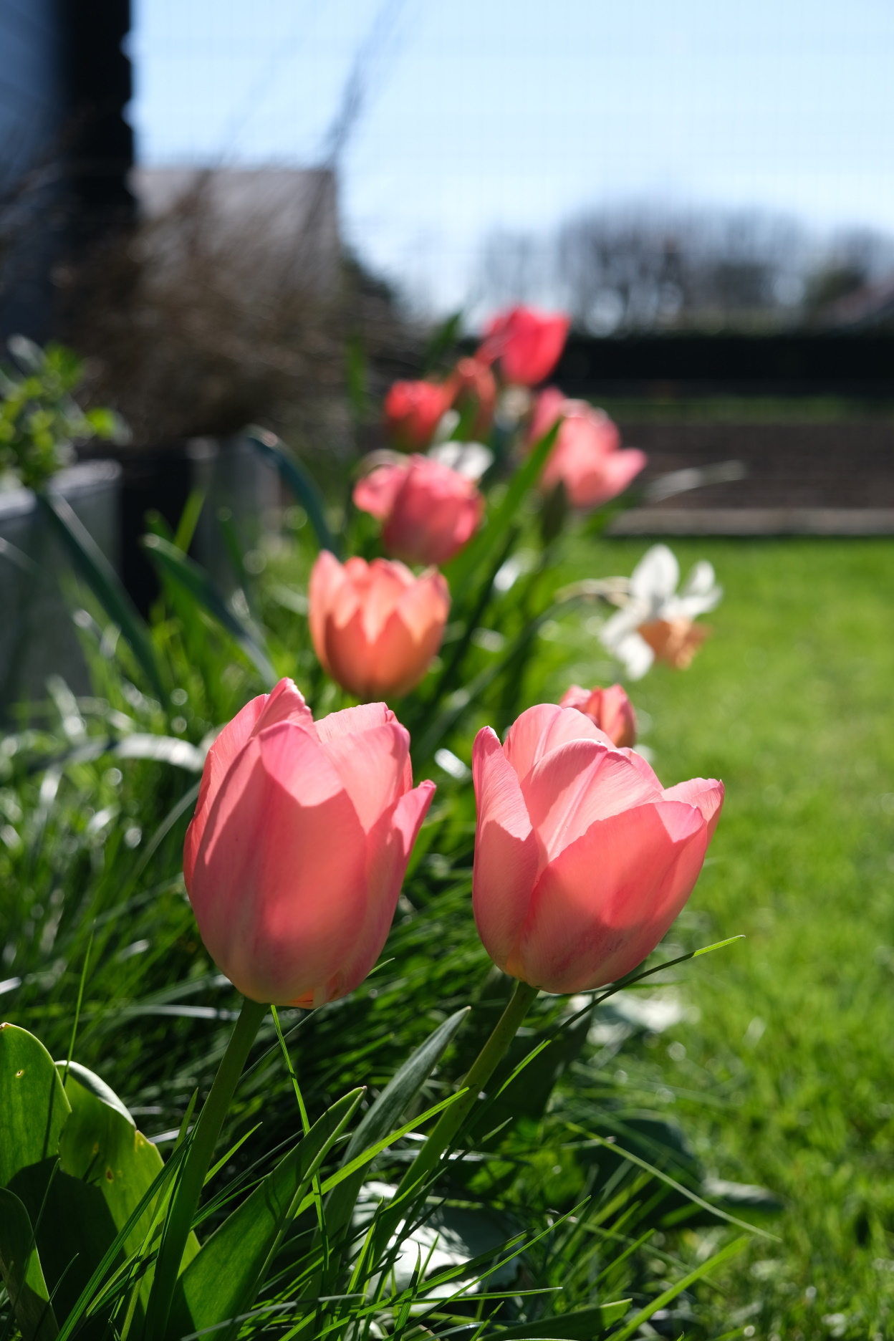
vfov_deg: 41.9
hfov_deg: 28.6
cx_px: 447
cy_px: 670
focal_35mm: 47
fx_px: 1751
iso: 160
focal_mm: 31.5
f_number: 4.5
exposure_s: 1/850
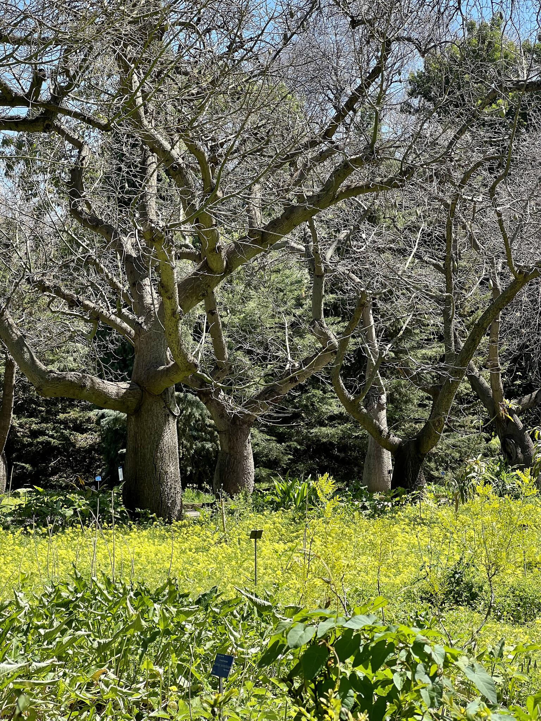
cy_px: 360
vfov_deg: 25.3
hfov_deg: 19.1
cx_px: 270
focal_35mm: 77
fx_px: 1605
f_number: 2.8
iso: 32
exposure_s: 1/288
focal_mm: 9
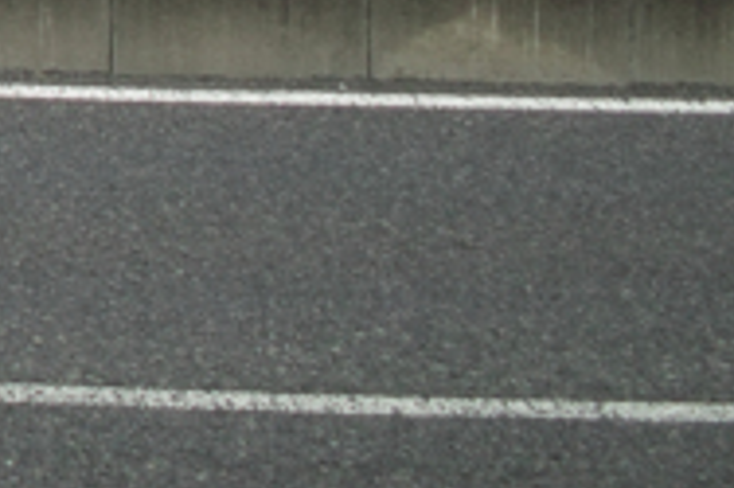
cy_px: -582
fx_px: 4543
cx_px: -1058
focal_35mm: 223
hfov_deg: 8.4
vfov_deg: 6.0
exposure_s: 1/320
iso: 100
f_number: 2.8
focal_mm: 24.2
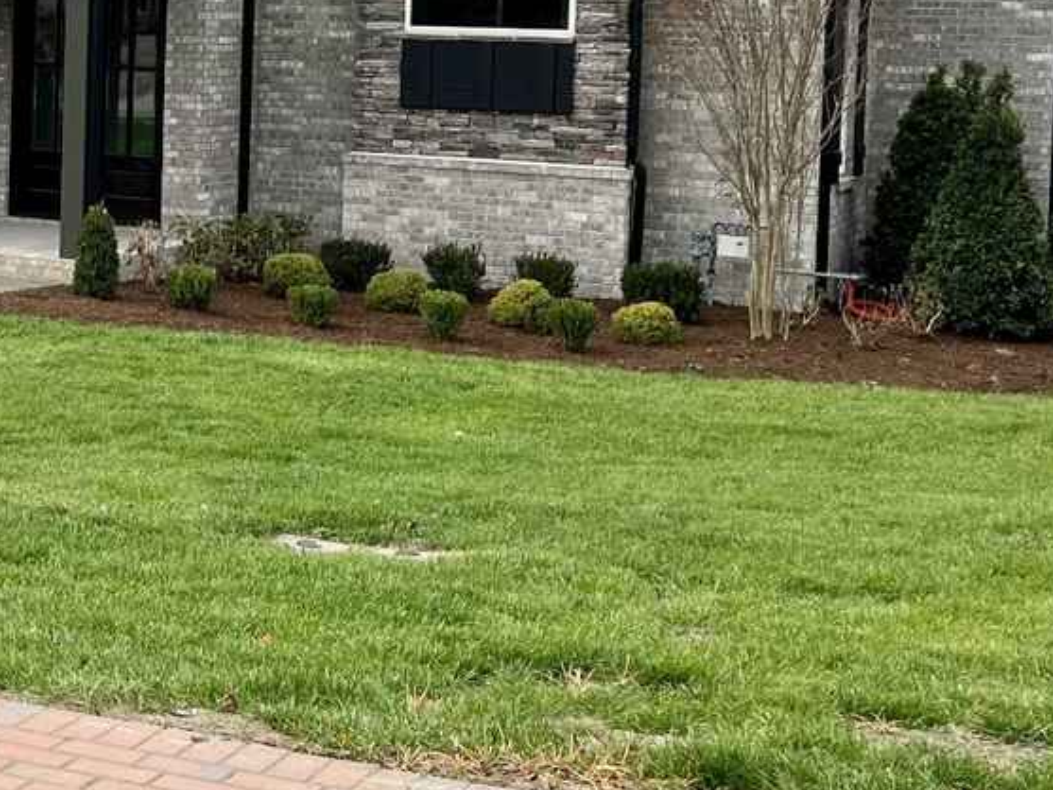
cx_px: -207
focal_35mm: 77
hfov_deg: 23.2
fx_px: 2343
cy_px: 69
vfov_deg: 18.8
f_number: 1.6
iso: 50
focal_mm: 5.1
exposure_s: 1/1721
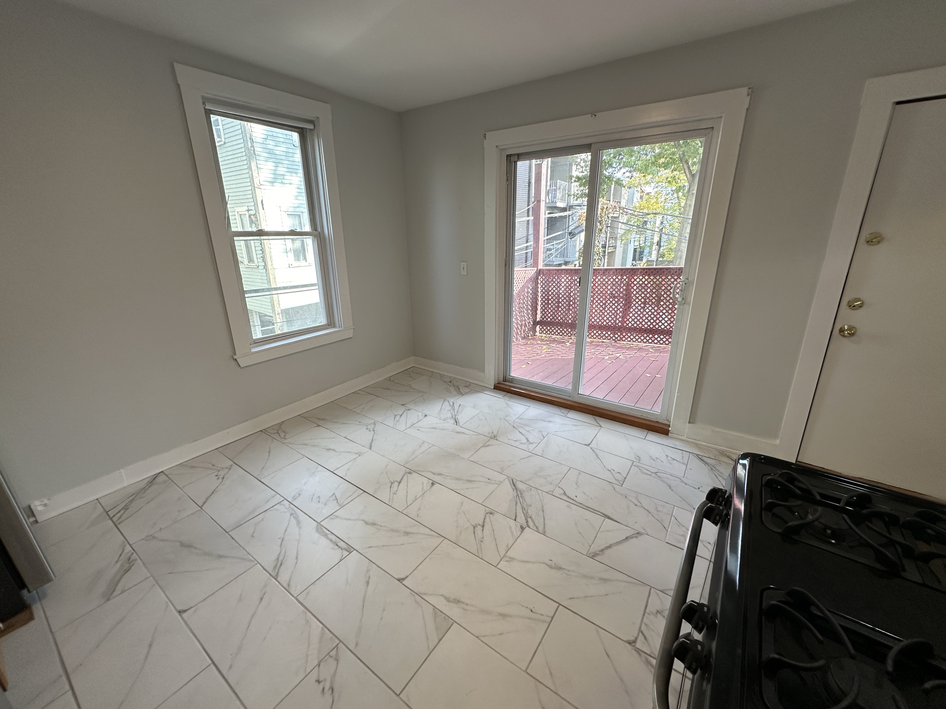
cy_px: 354
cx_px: 473
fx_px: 383
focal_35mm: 14
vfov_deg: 85.7
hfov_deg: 102.1
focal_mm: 2.22
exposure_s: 1/120
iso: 100
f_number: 2.2
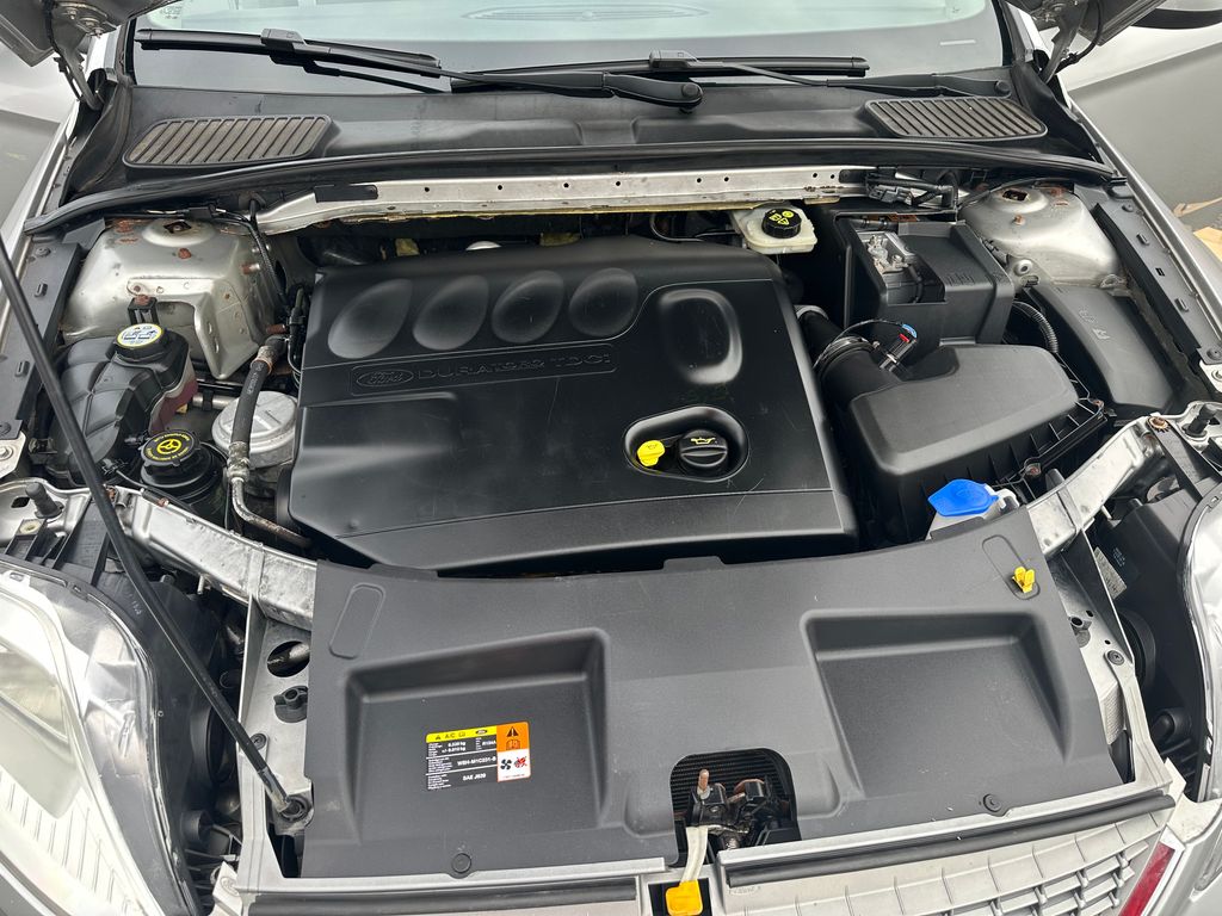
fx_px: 847
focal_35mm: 24
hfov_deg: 71.6
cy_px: 458
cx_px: 611
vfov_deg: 56.8
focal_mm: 6.86
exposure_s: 1/279
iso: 80
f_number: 1.78
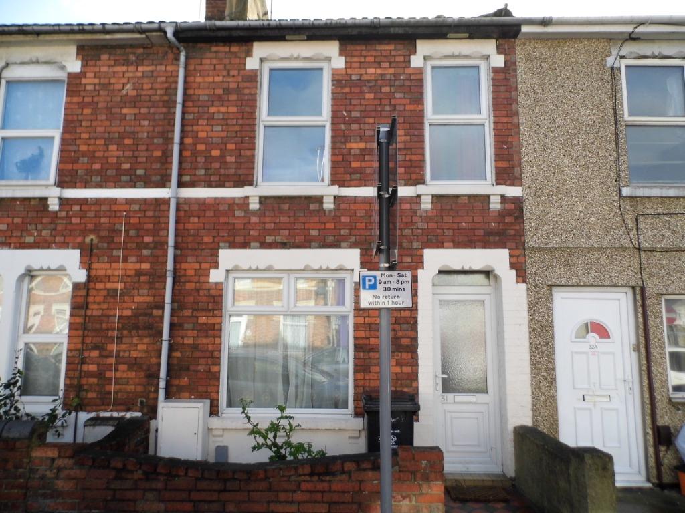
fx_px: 495
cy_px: 256
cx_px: 342
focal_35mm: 25
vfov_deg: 54.9
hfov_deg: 69.4
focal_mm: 4.5
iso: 100
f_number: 3.1
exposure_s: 1/500
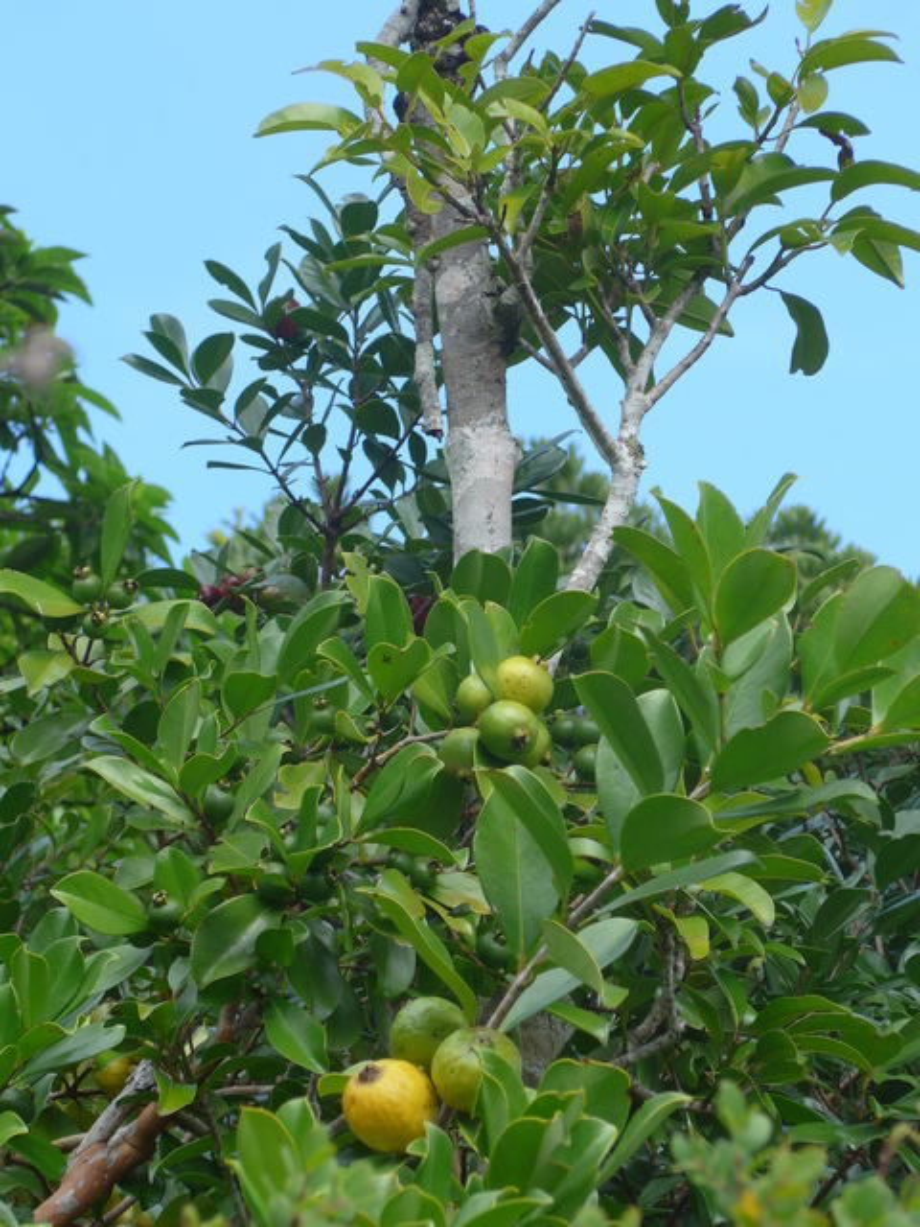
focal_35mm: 222
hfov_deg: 6.7
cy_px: 614
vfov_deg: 8.9
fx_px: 7867
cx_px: 460
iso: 100
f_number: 5.9
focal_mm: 42.8
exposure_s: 1/125
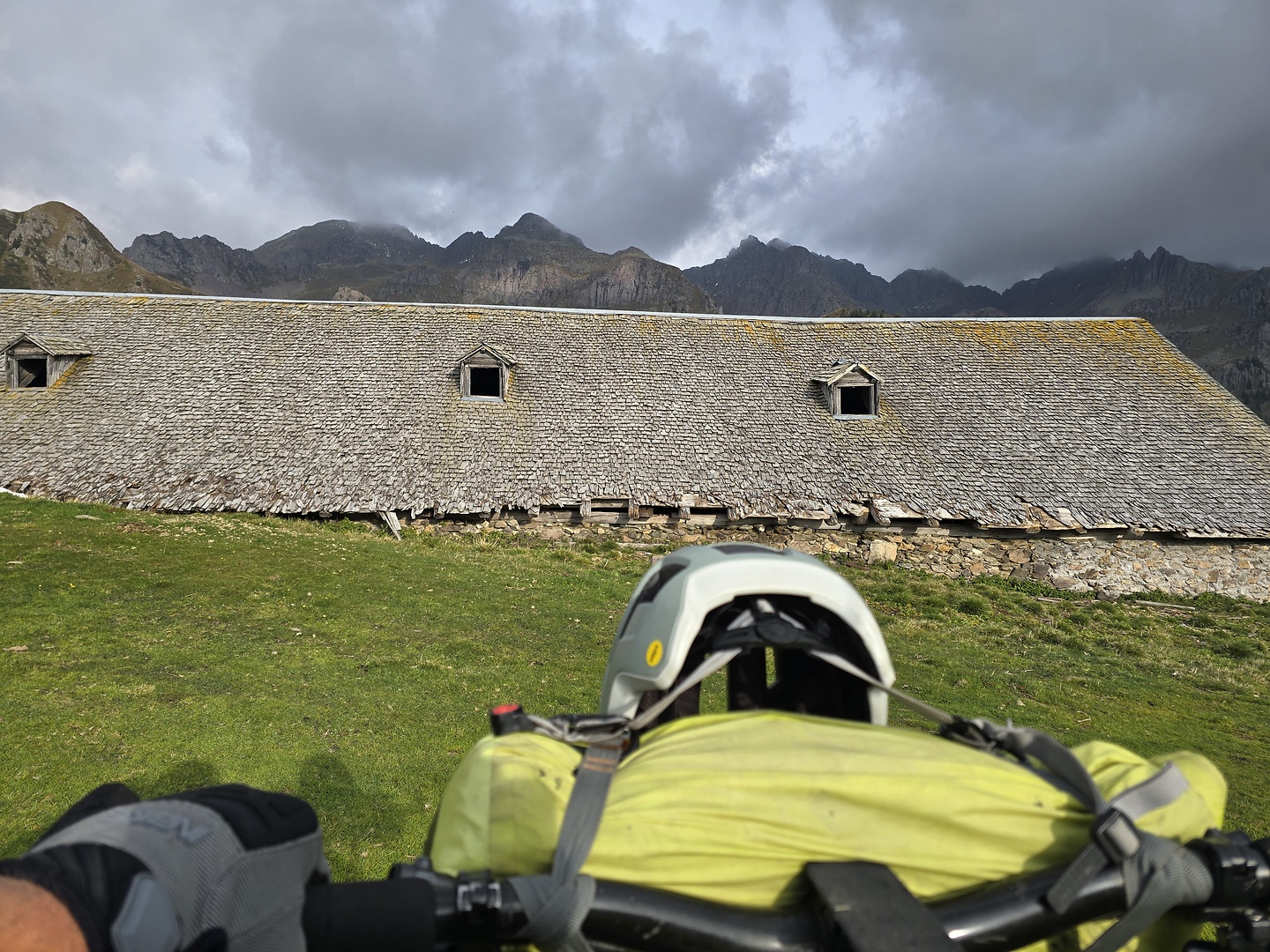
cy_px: 476
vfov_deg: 58.9
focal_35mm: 23
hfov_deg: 73.9
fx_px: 844
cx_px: 635
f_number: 1.7
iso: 12
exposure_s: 1/652
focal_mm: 6.3
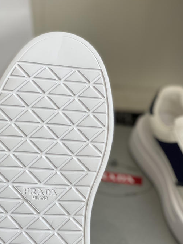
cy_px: 143
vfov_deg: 28.9
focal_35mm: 67
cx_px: 76
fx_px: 472
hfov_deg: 21.9
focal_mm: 6
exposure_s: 1/350
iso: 20
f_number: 2
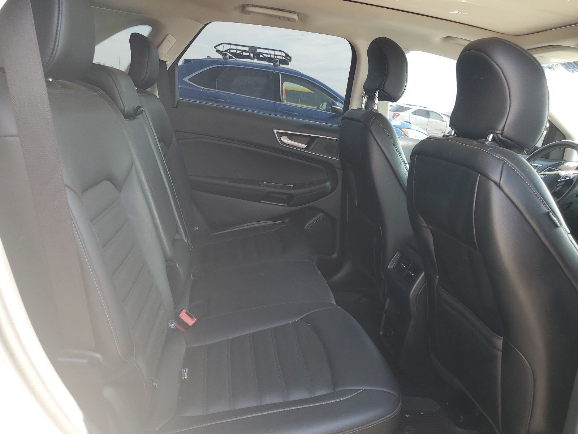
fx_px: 434
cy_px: 217
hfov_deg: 67.3
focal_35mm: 26
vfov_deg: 53.1
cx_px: 289
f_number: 1.5
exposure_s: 1/135
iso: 50
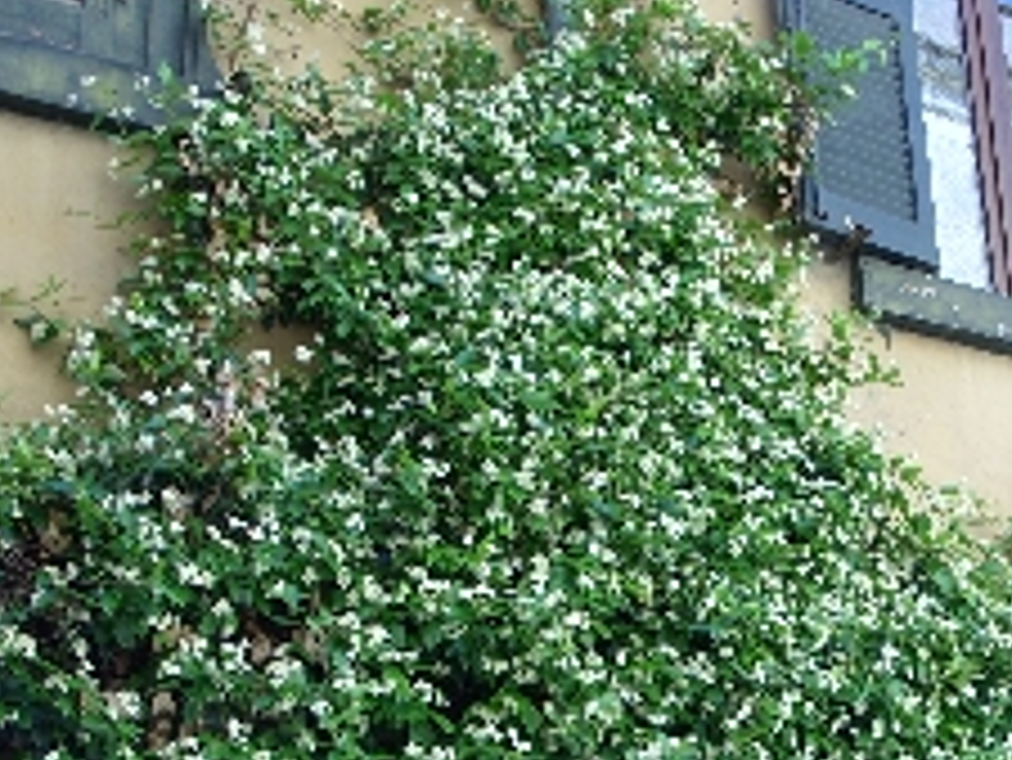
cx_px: 774
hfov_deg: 22.5
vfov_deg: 17.0
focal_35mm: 86
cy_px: 648
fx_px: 2516
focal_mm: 8.86
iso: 50
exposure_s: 1/201
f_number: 2.9
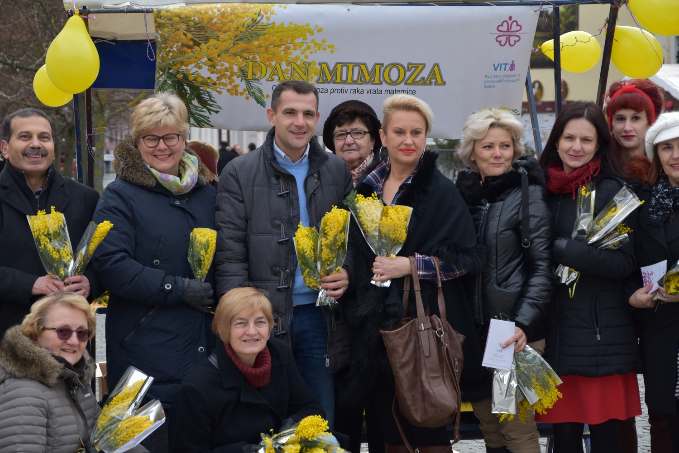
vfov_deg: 12.2
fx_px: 2122
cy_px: 226
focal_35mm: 112
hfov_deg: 18.2
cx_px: 340
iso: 400
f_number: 5.3
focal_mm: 75
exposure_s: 1/500
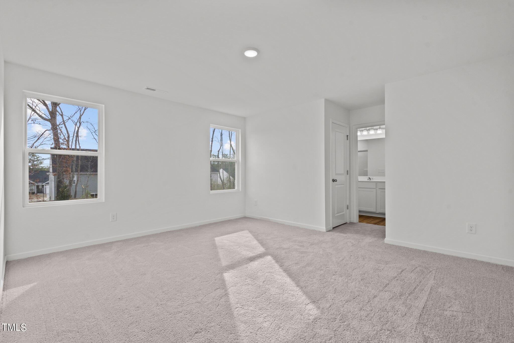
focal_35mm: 16
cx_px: 257
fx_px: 228
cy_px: 172
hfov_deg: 96.7
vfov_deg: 73.7
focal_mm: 16
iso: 400
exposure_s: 1/8
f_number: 8
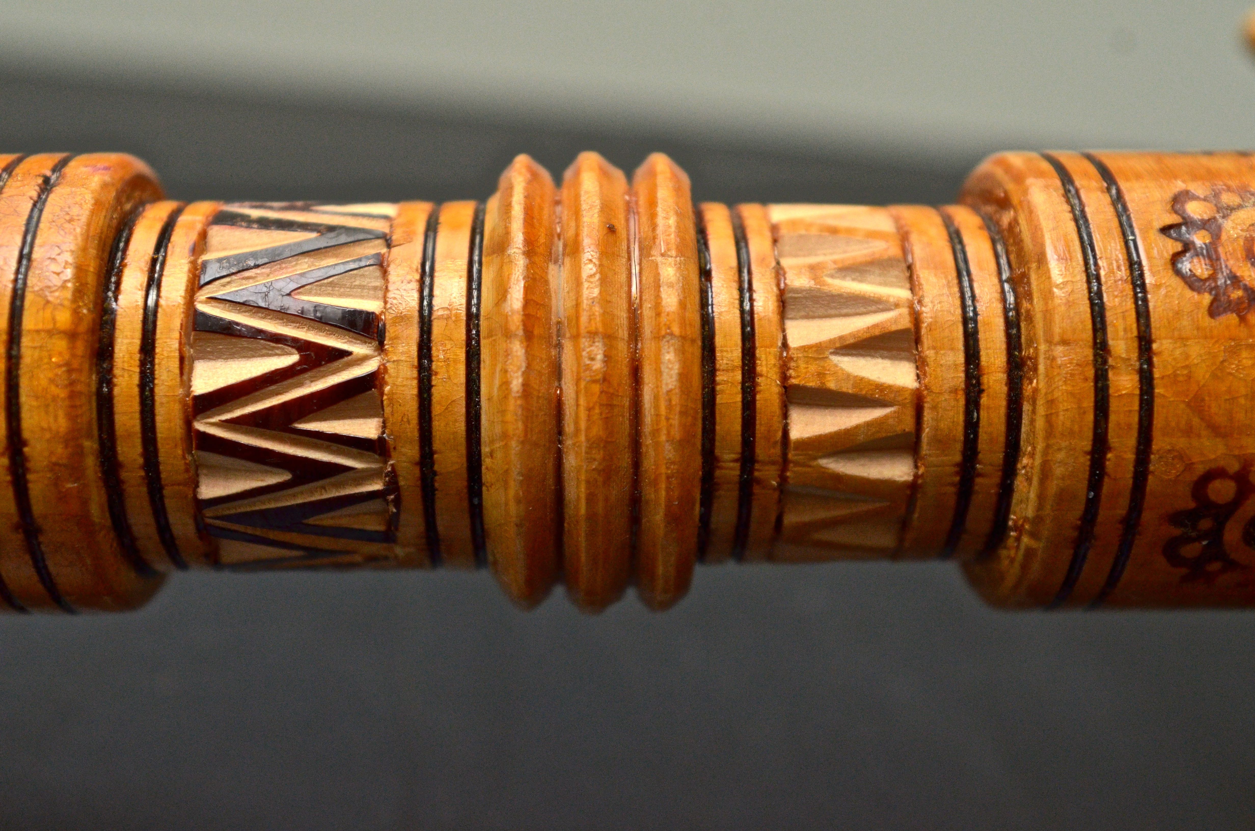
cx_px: 628
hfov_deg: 46.5
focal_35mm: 42
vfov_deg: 31.8
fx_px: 1461
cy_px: 416
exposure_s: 1/160
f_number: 5.6
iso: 800
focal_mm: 28
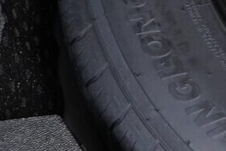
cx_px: 534
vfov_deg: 7.5
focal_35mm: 181
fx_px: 1137
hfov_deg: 10.0
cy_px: -40
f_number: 2.8
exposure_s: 1/40
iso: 1000
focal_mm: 24
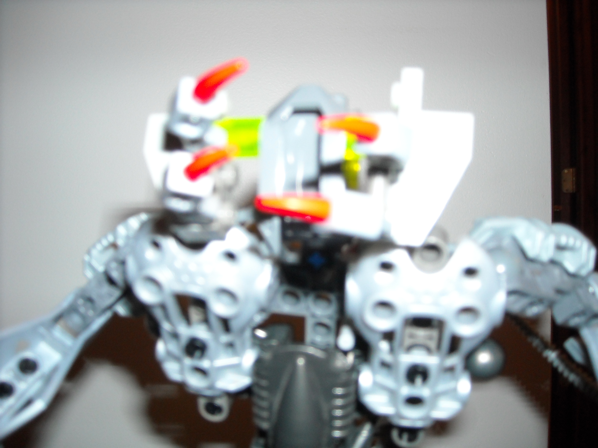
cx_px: 299
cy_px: 224
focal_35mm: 35
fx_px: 605
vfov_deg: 40.7
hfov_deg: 52.6
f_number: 2.8
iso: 200
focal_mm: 5.7
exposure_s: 1/60
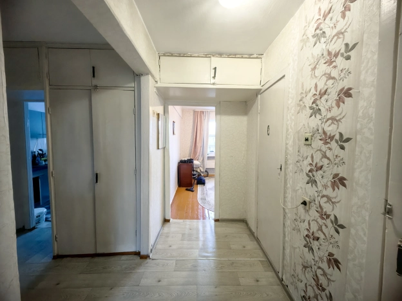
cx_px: 201
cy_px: 150
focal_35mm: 13
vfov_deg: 89.9
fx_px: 151
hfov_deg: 106.2
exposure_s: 1/50
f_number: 2.2
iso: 250
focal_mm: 1.76
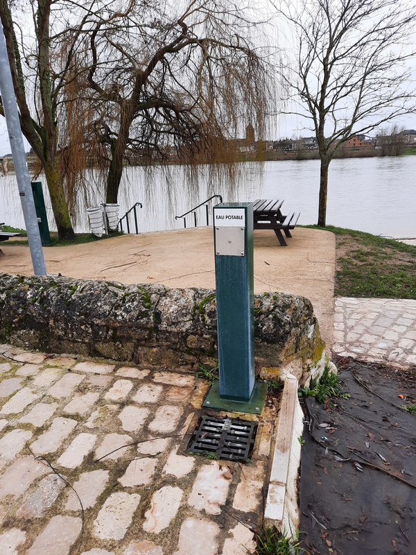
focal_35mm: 25
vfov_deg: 69.4
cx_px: 208
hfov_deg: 54.9
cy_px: 278
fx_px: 401
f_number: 2
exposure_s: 1/144
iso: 32
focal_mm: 4.6
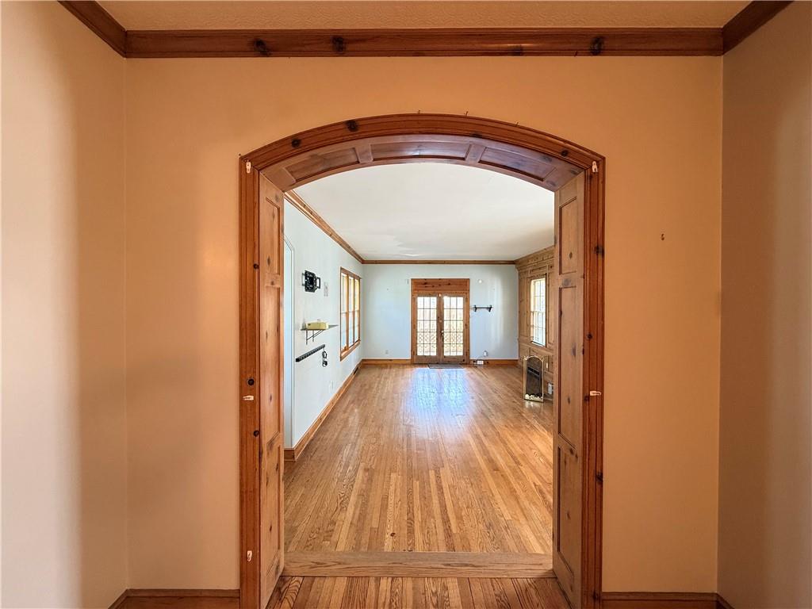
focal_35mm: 14
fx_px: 328
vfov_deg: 85.7
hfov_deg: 102.1
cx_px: 406
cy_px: 304
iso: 200
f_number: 2.2
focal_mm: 2.22
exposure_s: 1/60
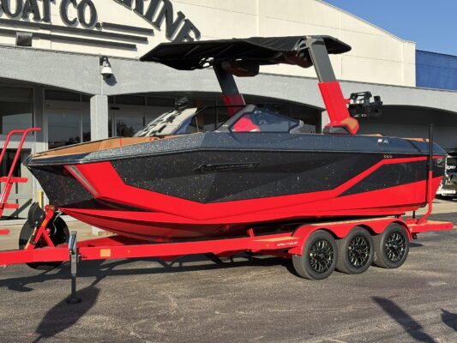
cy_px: 172
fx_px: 687
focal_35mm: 52
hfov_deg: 36.8
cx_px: 228
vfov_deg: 28.0
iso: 32
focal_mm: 5.96
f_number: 1.6
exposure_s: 1/1458
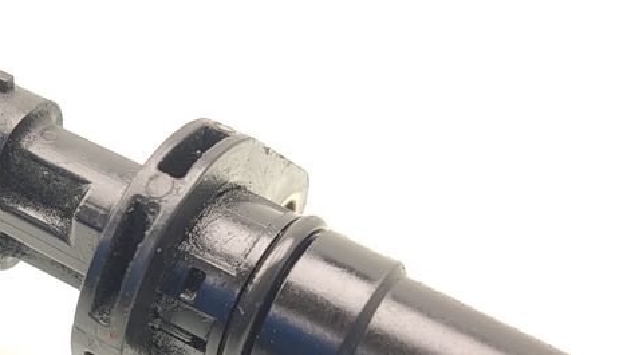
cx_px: 99
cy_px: 312
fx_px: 1188
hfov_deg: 28.9
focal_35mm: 71
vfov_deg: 16.8
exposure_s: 1/100
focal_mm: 5.89
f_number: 1.89
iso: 250
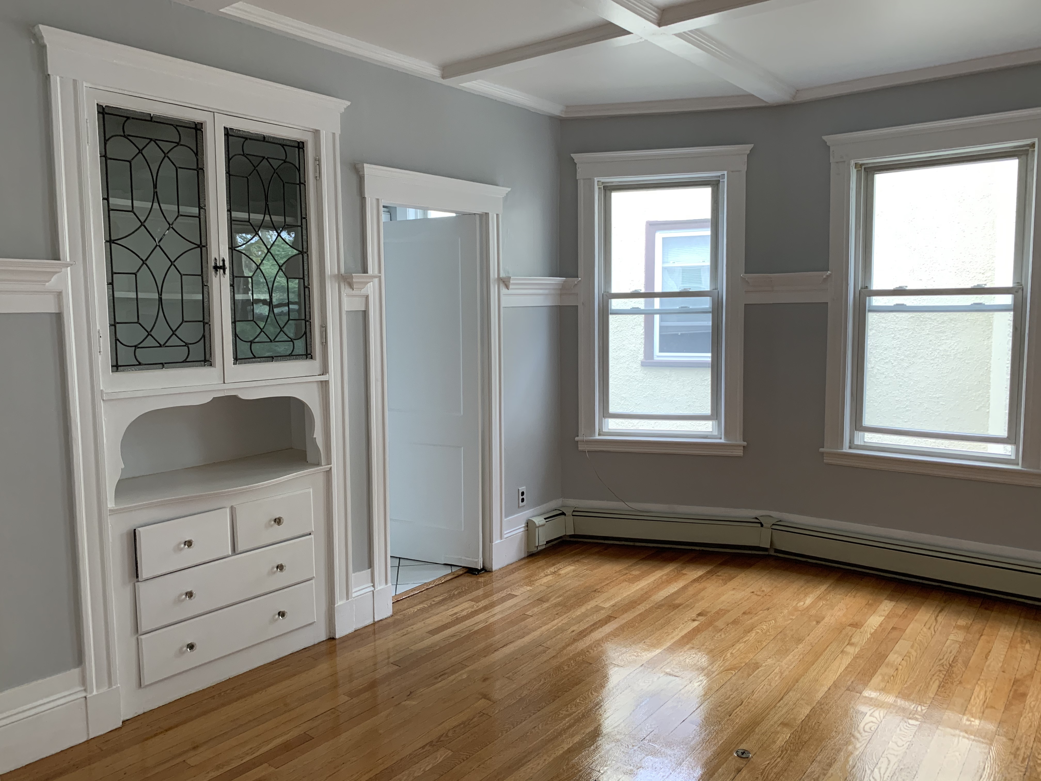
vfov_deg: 53.1
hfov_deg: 67.3
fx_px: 782
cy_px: 390
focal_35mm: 26
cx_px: 520
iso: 125
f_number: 1.8
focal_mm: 4.25
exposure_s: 1/60
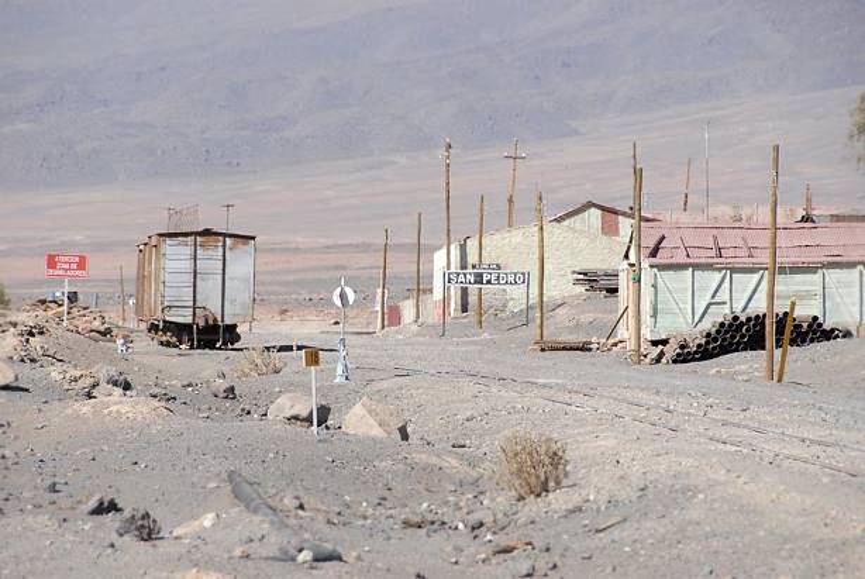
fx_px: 7217
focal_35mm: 300
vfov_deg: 4.6
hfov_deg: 6.9
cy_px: 290
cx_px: 432
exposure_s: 1/350
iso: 200
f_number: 10
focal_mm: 200
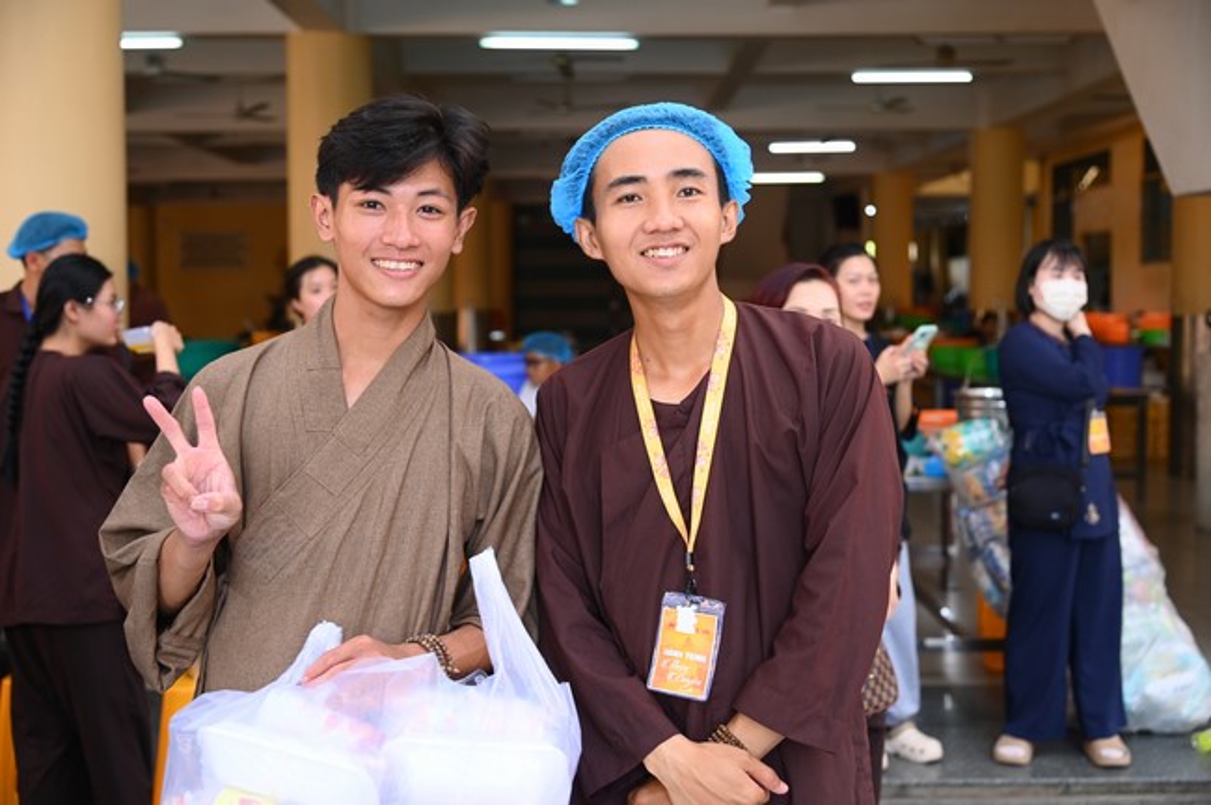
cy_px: 402
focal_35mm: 50
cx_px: 606
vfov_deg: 26.9
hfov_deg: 39.6
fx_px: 1680
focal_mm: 50
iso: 500
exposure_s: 1/160
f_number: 4
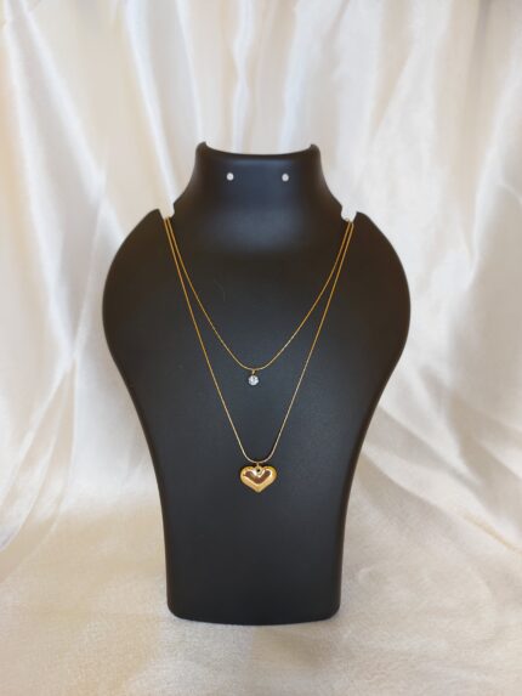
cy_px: 348
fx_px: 462
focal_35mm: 23
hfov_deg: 58.9
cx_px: 261
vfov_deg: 73.9
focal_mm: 5.06
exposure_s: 1/50
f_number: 1.8
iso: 32
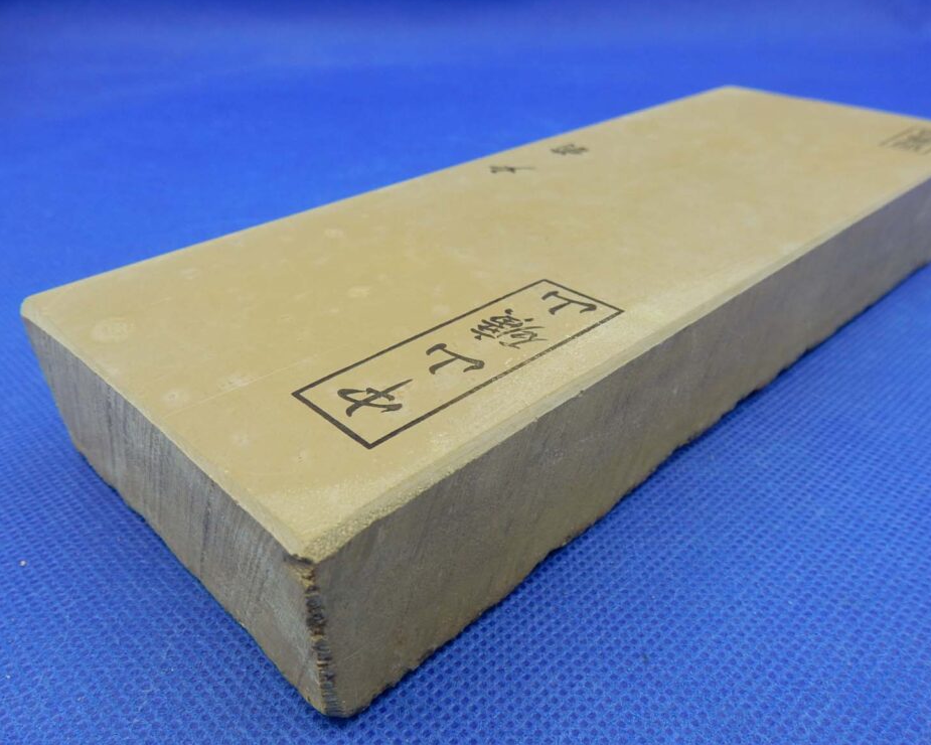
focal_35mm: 27
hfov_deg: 64.0
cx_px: 498
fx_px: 744
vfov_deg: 53.2
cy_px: 376
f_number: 3.7
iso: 125
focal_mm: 4.5
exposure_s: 1/80
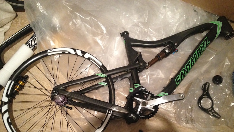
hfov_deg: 51.6
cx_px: 119
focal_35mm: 39
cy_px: 90
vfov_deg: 30.2
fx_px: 242
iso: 400
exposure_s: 1/20
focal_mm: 4.28
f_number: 2.4
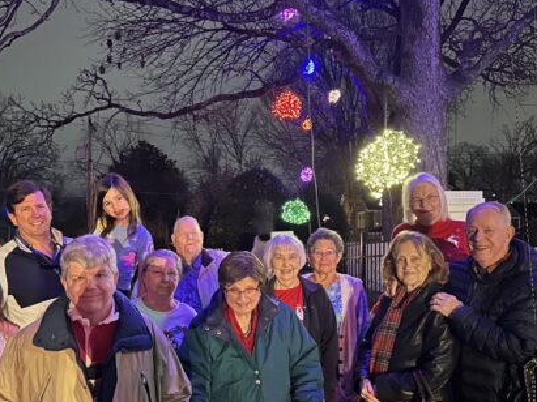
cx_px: 218
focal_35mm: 38
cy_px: 260
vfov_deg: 37.4
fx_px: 589
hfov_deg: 48.7
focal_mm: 6.86
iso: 2000
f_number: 1.78
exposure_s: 1/15
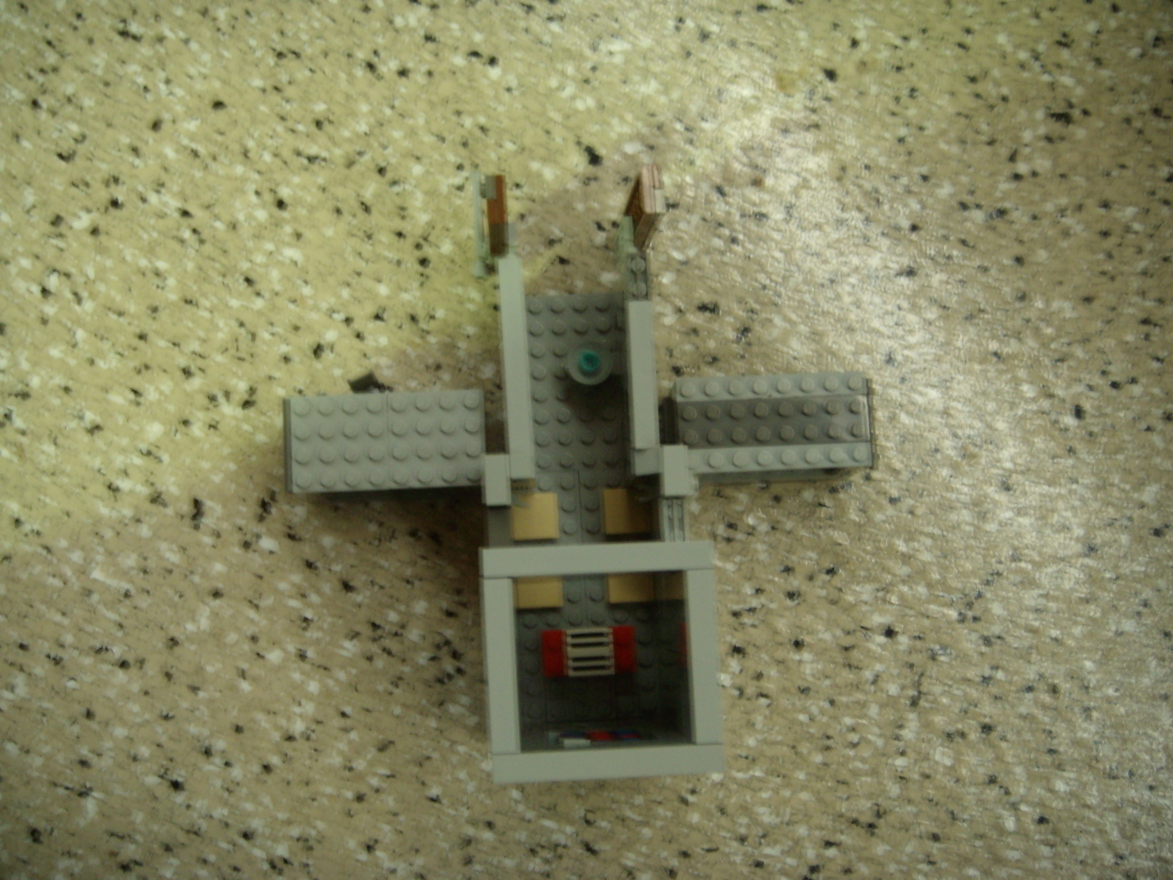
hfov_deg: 39.7
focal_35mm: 48
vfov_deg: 30.3
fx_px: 1627
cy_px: 440
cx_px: 586
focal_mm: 8
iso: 100
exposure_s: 1/4.58
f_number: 3.7
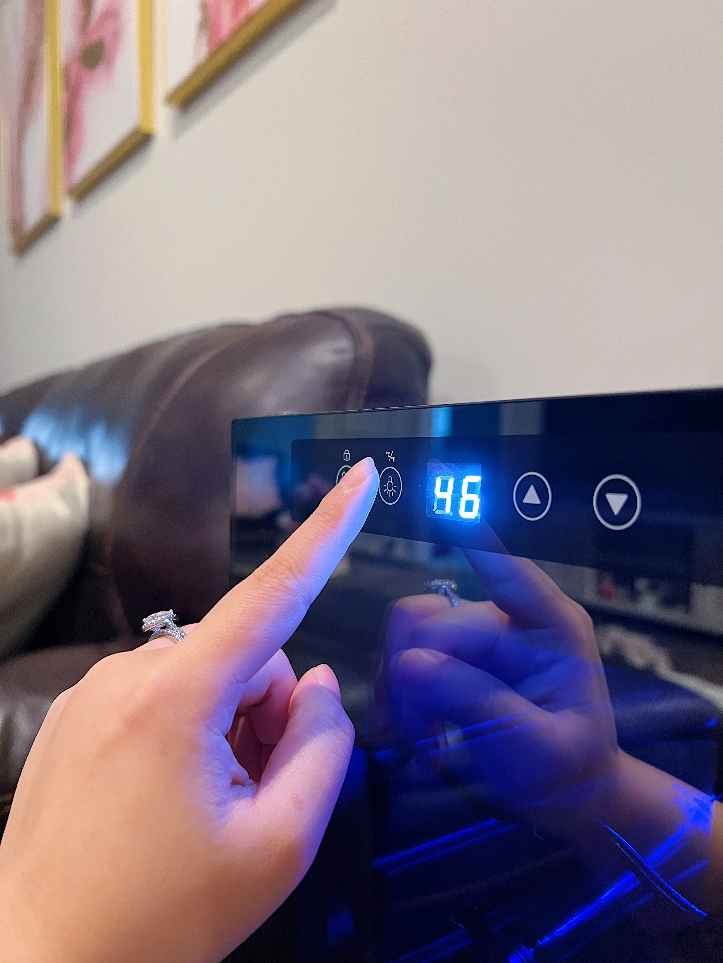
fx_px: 724
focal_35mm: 26
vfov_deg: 67.3
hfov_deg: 53.1
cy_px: 482
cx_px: 362
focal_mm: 5.7
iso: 500
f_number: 1.5
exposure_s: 1/60
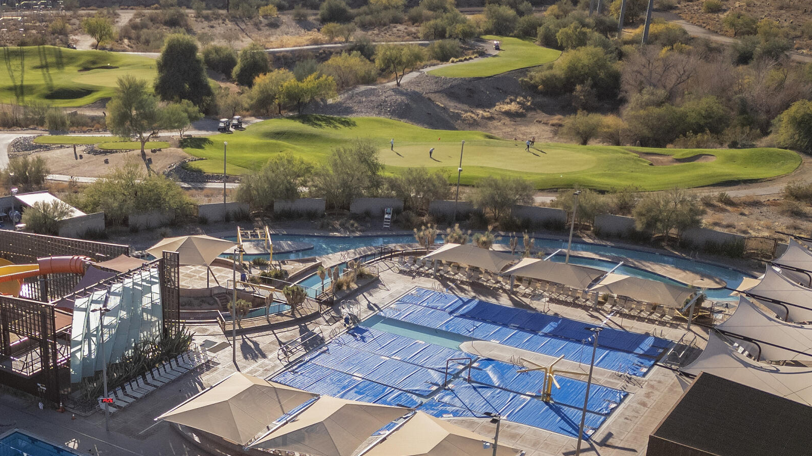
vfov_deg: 24.0
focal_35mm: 49
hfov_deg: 40.8
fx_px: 1055
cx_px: 191
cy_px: 365
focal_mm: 6.72
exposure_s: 1/3000
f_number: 1.7
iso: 160
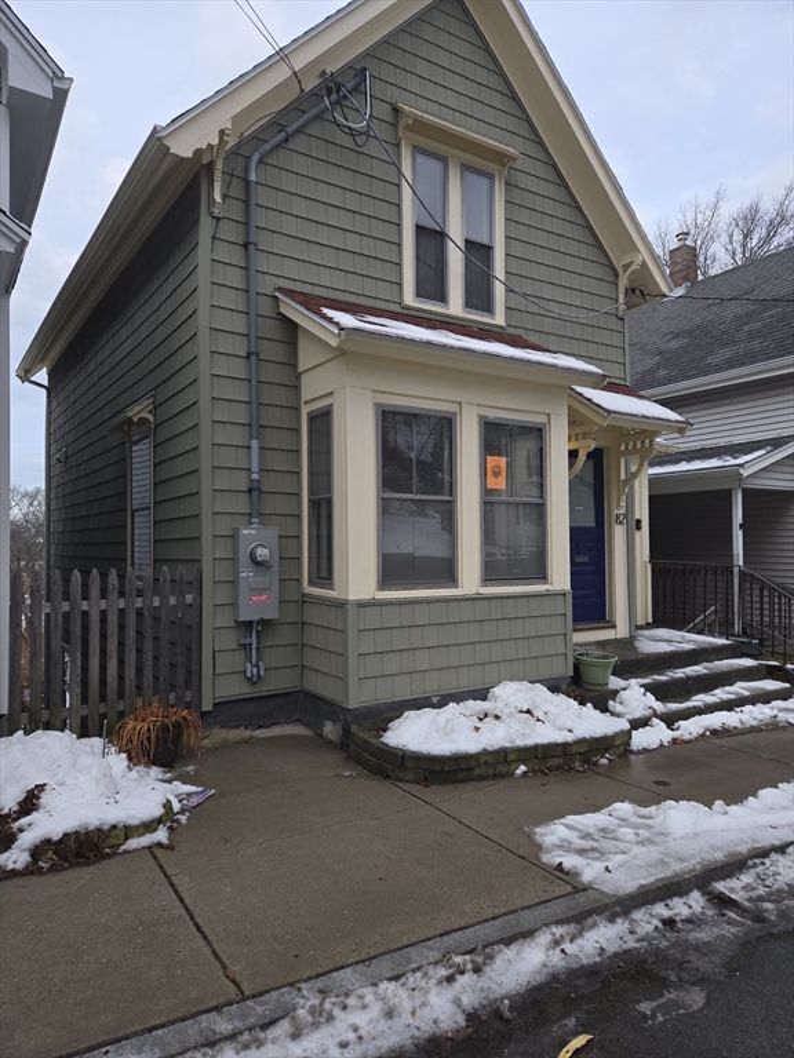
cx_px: 397
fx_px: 703
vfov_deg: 73.9
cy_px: 529
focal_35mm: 23
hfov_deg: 58.9
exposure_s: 1/190
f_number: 1.8
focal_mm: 5.4
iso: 25
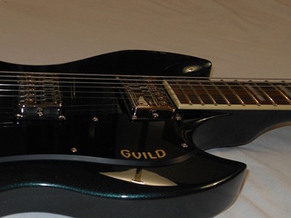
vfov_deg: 27.7
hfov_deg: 33.9
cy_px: 158
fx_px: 437
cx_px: 7
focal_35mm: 52
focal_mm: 4.5
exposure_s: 1/25
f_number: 3.2
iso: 80
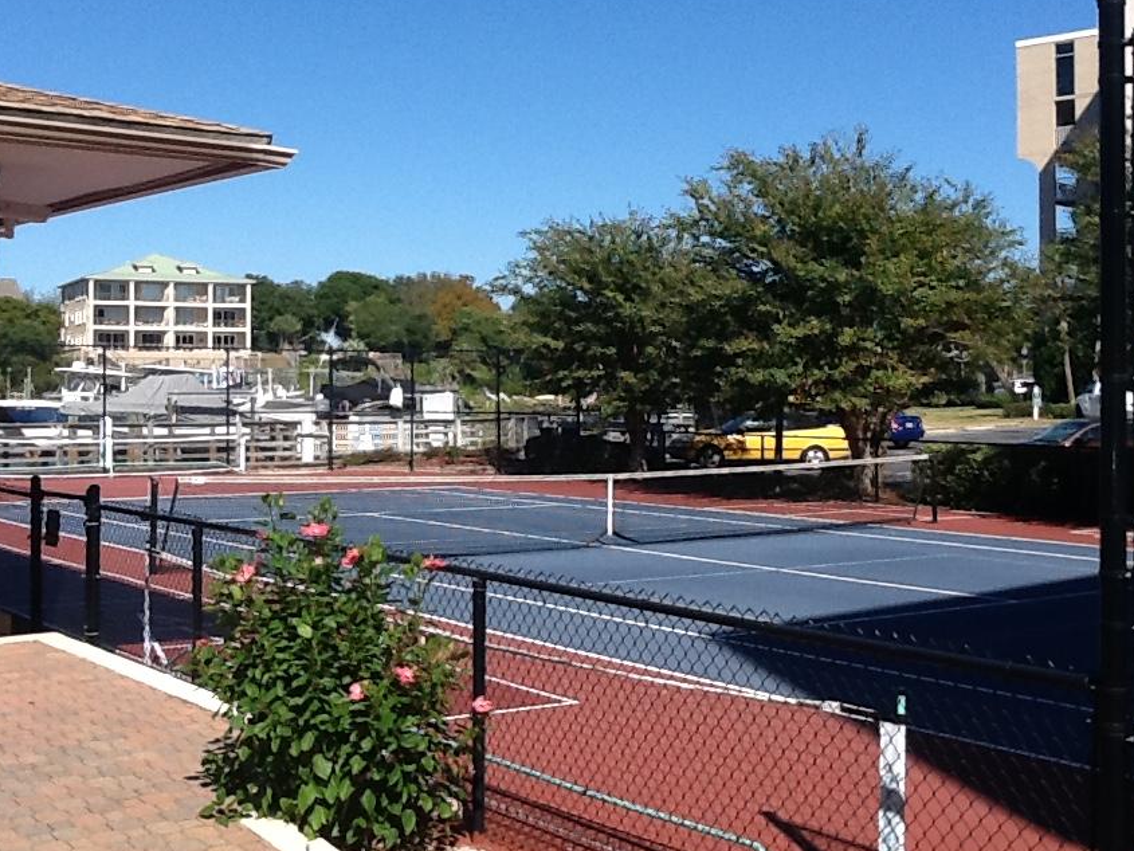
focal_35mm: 50
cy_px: 400
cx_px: 509
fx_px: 1638
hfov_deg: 38.1
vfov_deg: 29.1
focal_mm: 2.03
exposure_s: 1/1575
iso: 40
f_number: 2.4
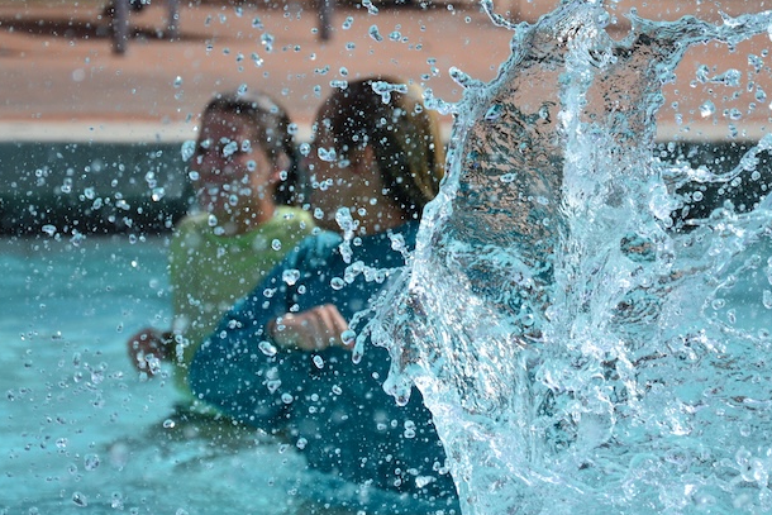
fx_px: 4397
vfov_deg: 6.7
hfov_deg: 10.0
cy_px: 239
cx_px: 438
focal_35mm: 205
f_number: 5.6
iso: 400
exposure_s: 1/2000
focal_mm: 98
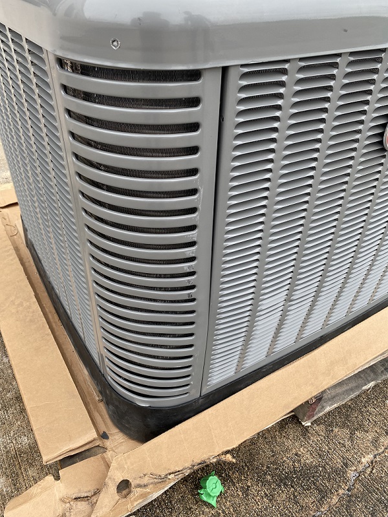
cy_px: 258
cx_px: 194
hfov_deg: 53.1
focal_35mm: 26
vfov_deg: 67.3
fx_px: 388
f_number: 1.8
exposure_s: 1/666
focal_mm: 4.25
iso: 32
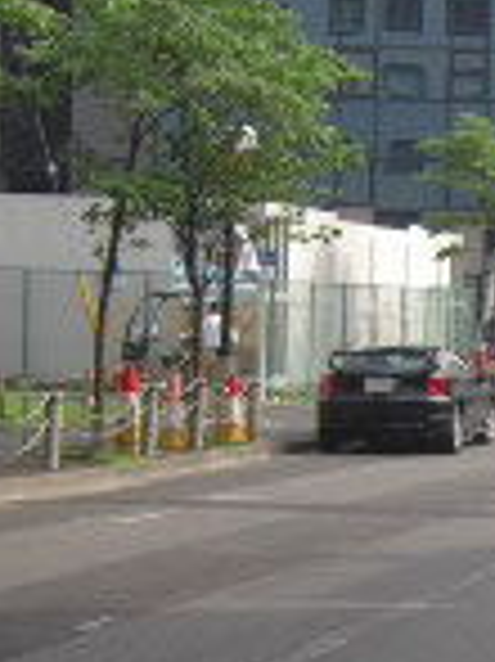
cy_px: 549
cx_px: 634
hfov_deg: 11.8
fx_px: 2329
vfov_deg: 16.0
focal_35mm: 122
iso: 100
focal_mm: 5
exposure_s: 1/250
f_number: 5.4
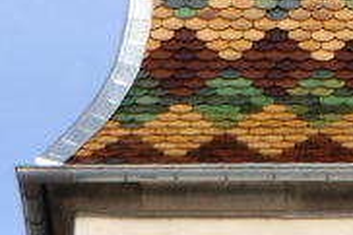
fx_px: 4702
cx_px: 467
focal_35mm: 480
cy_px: -61
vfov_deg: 2.9
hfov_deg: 4.3
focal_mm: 64.3
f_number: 4.3
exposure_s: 1/800
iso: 125
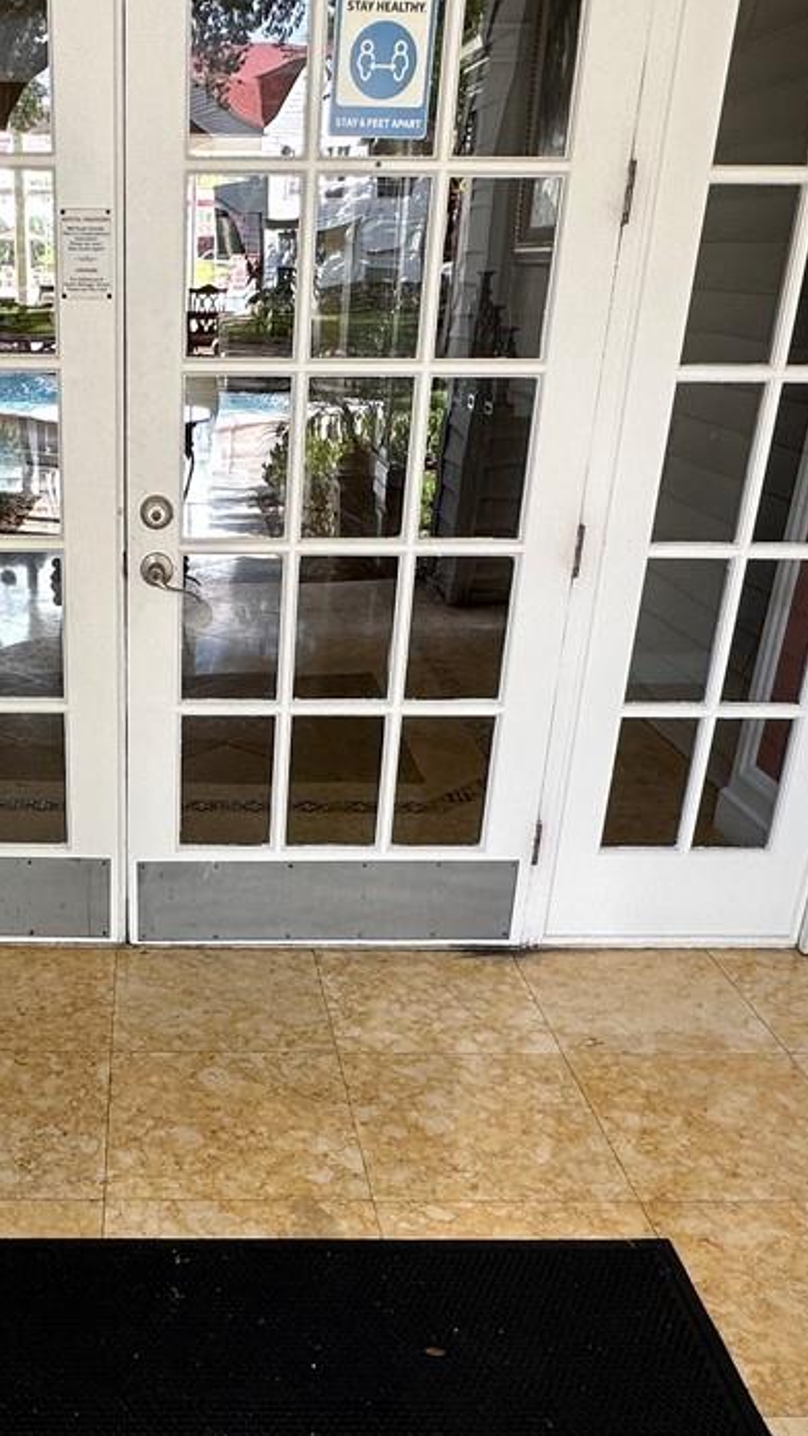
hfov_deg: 32.8
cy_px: 869
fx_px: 1333
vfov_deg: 56.2
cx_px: 163
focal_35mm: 35
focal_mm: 2.22
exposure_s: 1/99
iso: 50
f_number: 2.2
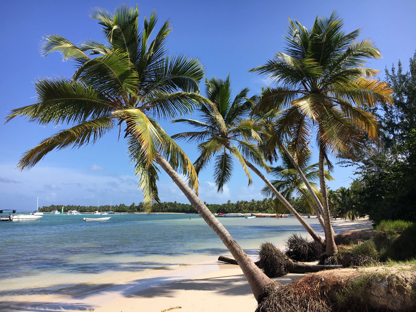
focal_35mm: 29
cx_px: 208
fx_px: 349
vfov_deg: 48.2
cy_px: 156
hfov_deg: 61.7
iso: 25
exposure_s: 1/1508
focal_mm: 4.15
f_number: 2.2
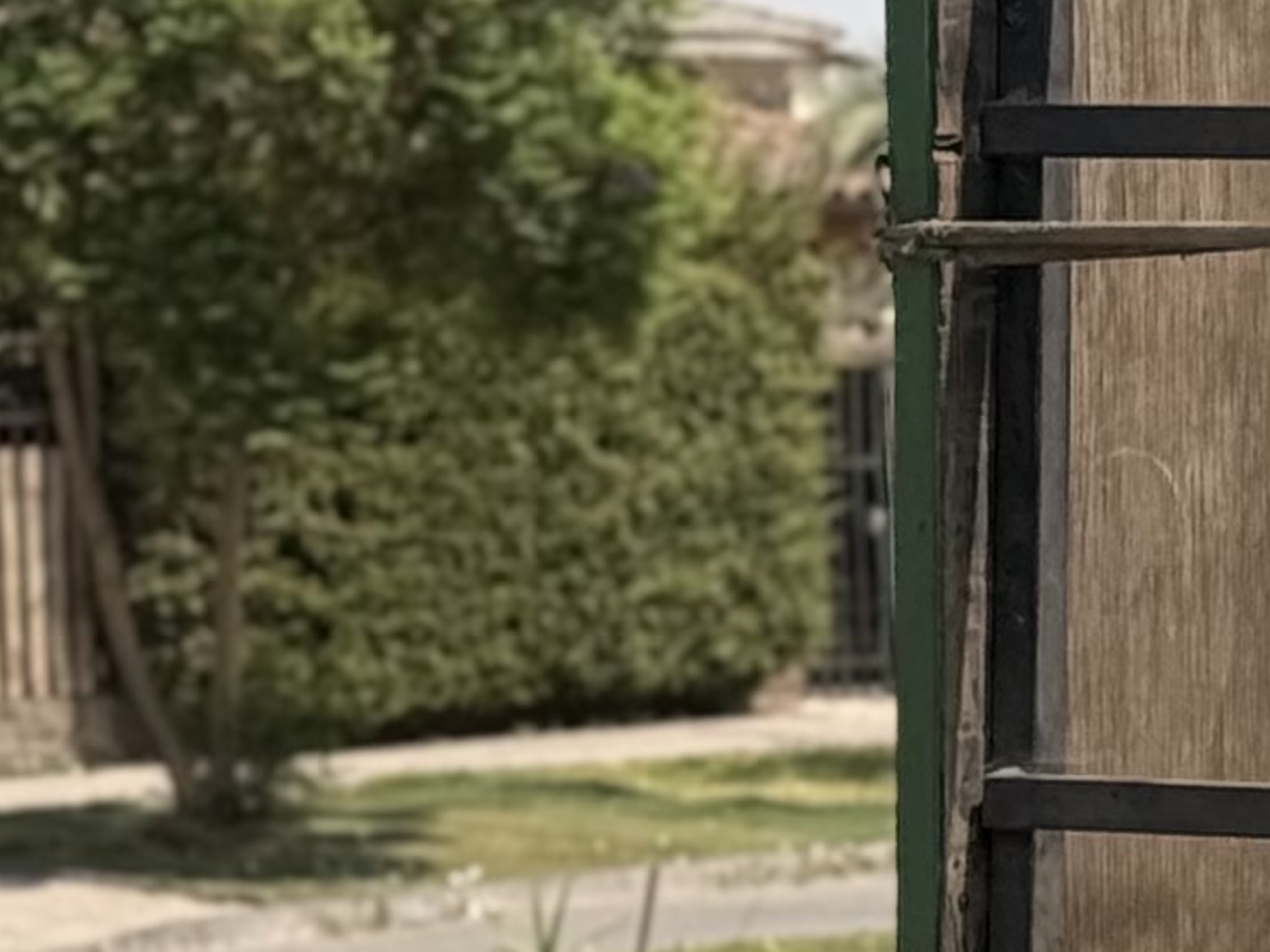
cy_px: 595
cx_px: 2958
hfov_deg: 7.1
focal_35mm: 262
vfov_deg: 5.7
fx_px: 9611
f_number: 1.78
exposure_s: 1/5587
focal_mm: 6.76
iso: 100
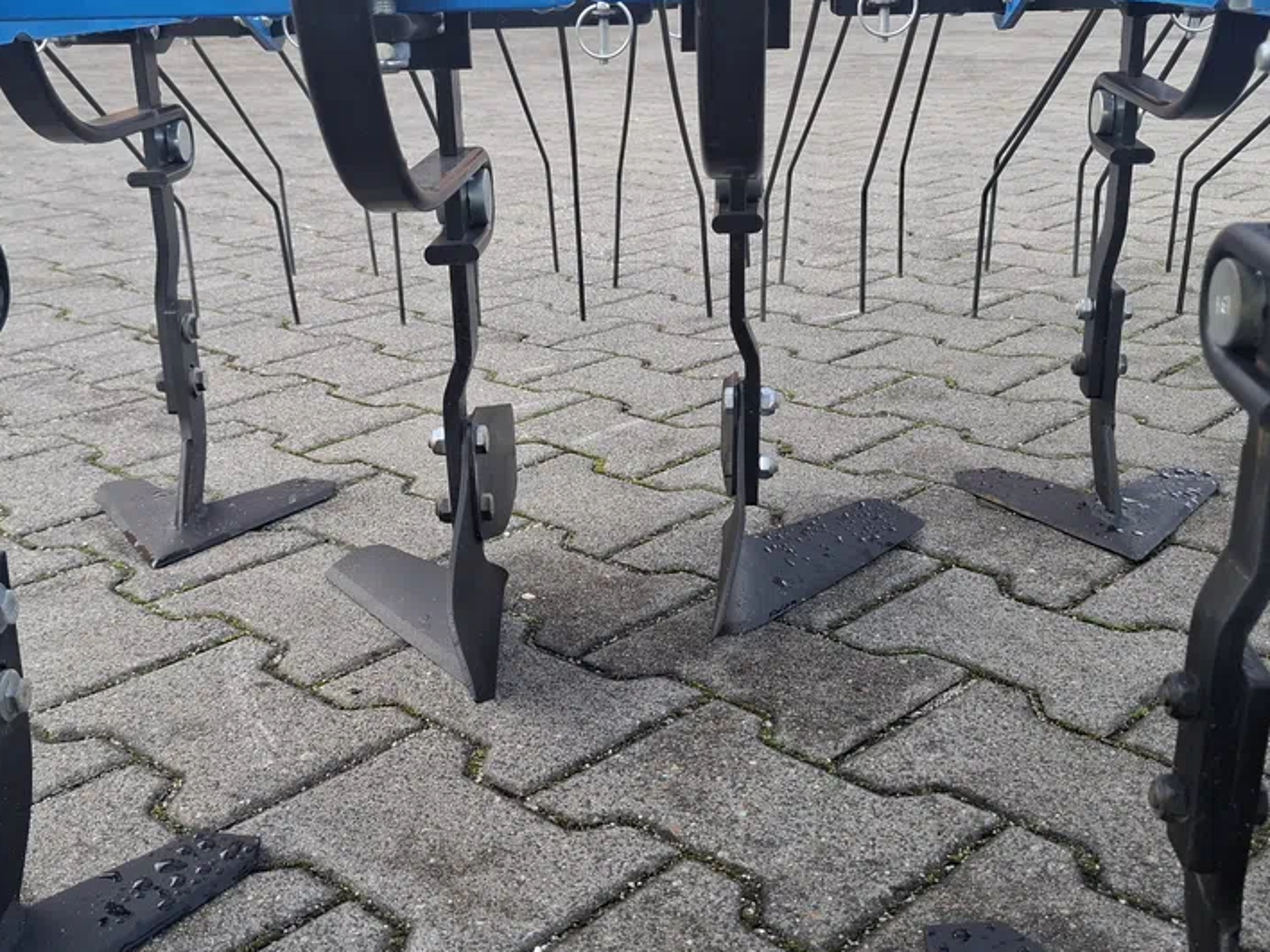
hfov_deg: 47.8
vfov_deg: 36.8
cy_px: 448
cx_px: 597
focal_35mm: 39
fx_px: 1431
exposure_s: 1/154
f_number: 1.8
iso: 50
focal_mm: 5.54
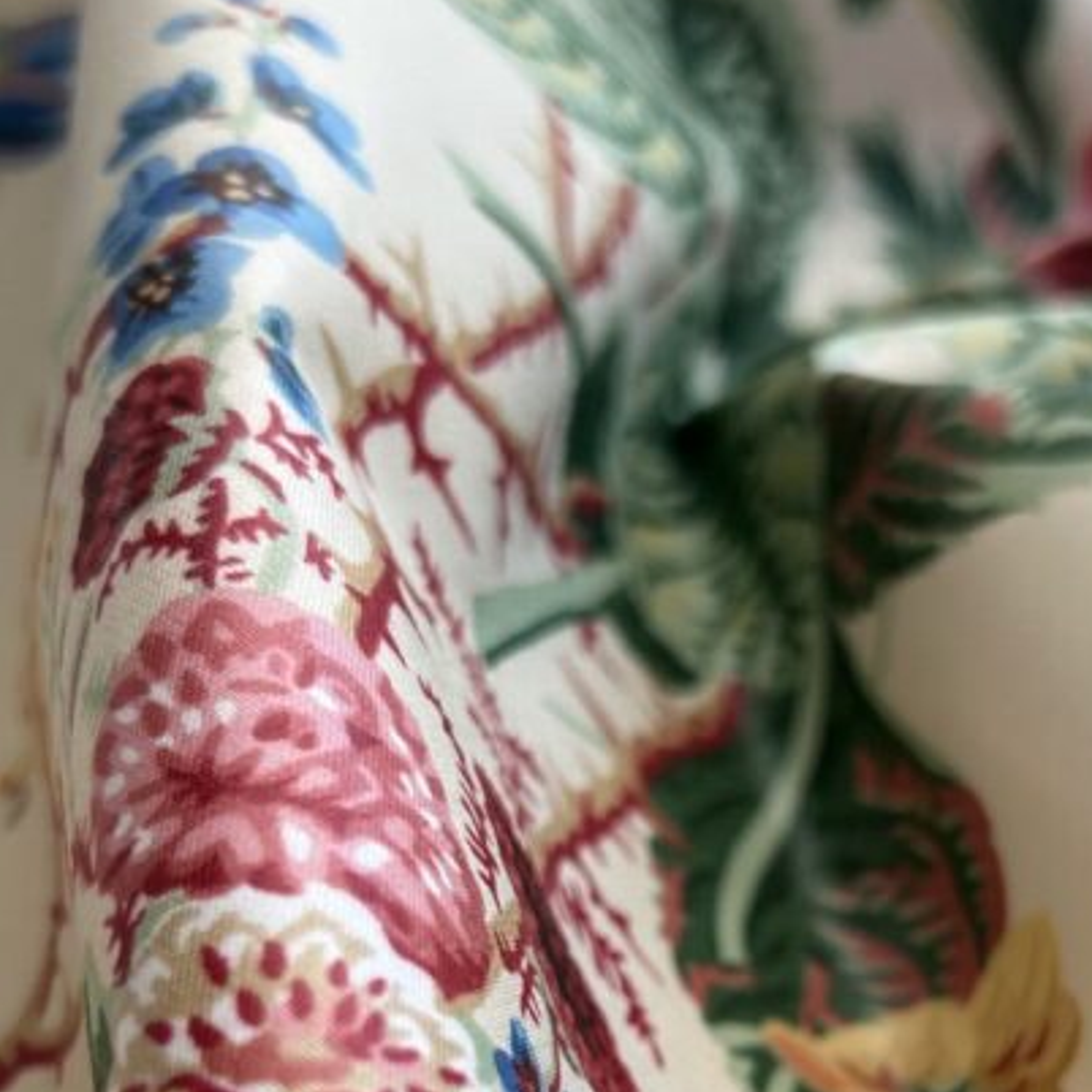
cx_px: 736
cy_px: 947
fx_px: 2177
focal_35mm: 61
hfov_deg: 28.0
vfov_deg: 27.3
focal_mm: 5.7
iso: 50
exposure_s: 1/965
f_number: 1.5
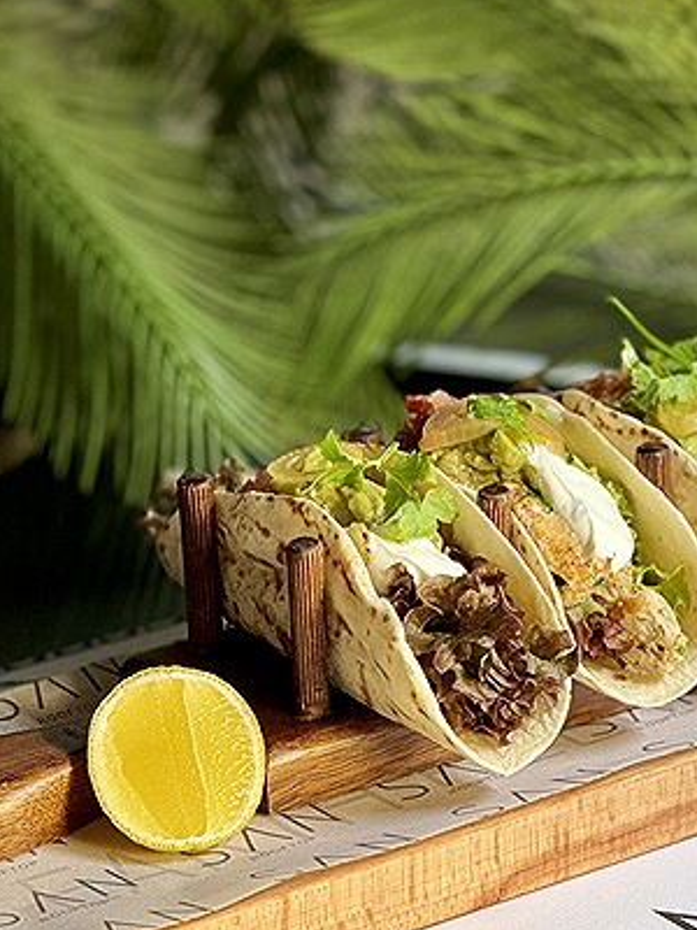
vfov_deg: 11.0
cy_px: 558
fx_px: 4832
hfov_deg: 8.2
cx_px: 444
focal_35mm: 180
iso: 160
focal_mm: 15.66
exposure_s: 1/50
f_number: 2.8
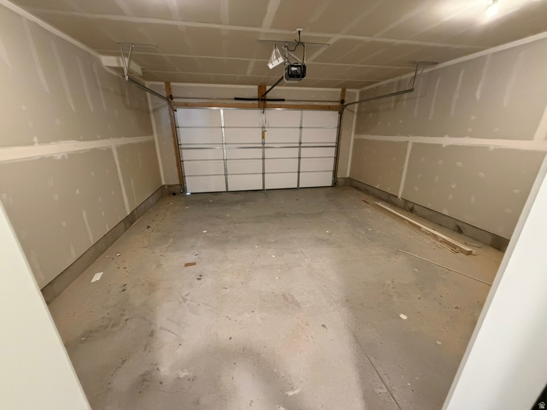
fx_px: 221
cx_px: 274
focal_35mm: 14
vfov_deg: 85.7
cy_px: 205
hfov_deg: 102.1
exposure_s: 1/60
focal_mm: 2.22
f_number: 2.2
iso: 1000
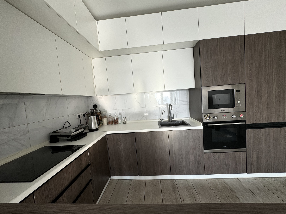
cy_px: 107
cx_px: 143
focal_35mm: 14
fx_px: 116
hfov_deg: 102.1
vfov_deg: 85.7
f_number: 2.2
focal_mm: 2.22
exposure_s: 1/99
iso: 64
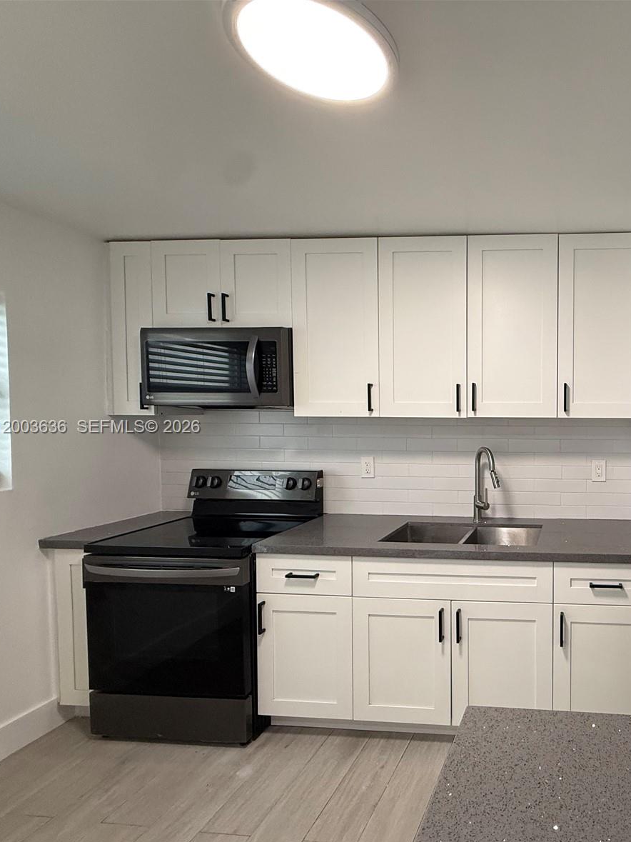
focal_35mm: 19
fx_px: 462
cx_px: 549
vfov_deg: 84.7
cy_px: 428
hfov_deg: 60.0
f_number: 2.2
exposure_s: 1/120
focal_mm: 2.22
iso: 250
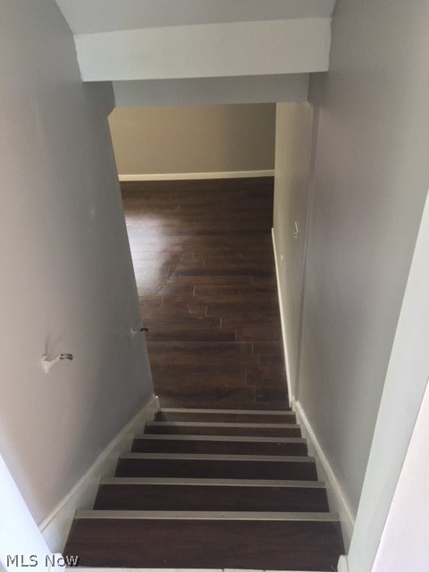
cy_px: 286
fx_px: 479
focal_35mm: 29
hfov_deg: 48.2
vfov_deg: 61.7
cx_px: 214
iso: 250
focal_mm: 4.15
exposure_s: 1/15
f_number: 2.2
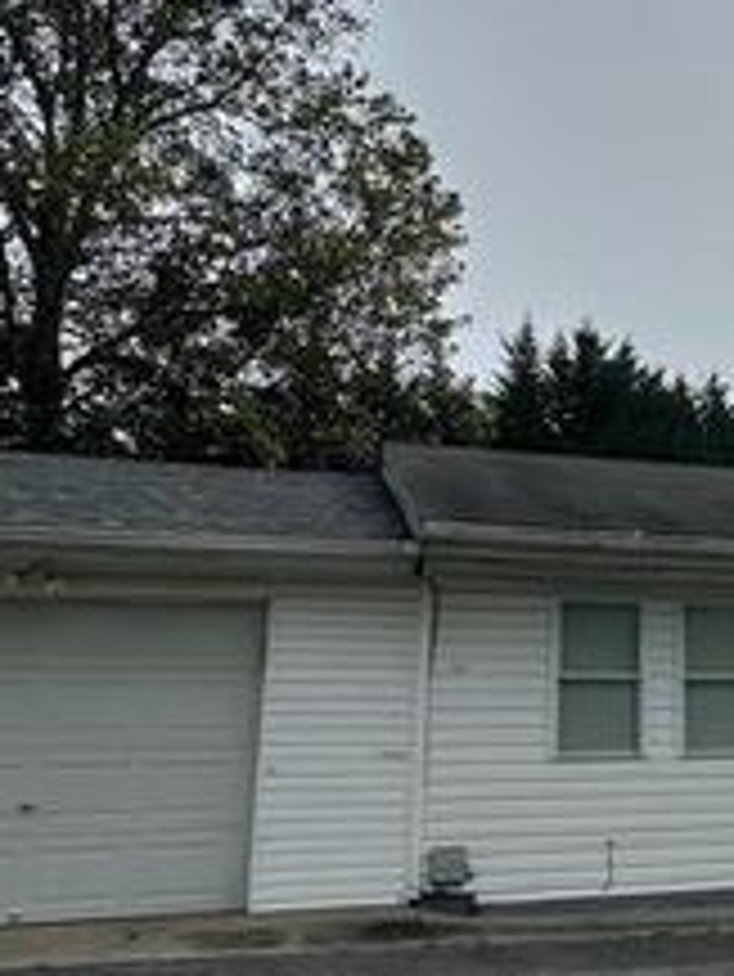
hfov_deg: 30.4
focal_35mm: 43
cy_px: 492
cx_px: 788
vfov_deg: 43.8
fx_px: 1215
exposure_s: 1/5814
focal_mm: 2.22
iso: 50
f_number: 2.2
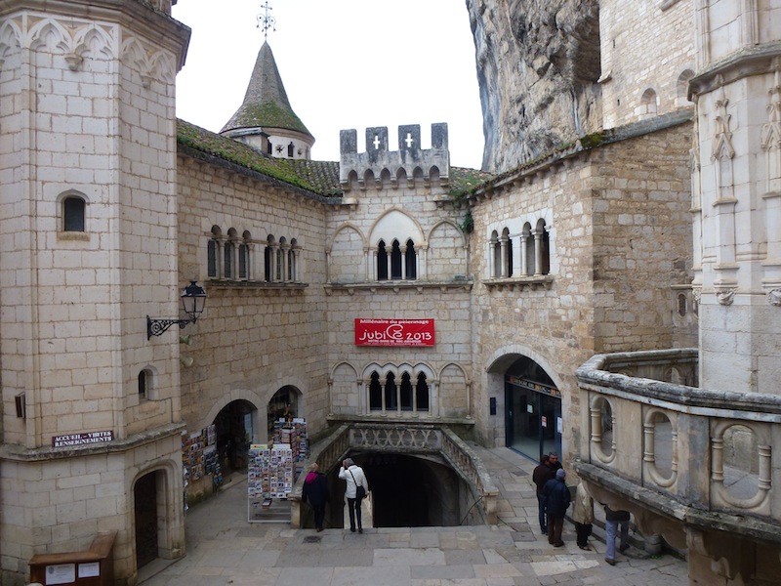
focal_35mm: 25
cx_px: 390
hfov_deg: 69.4
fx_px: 564
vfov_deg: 54.9
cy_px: 293
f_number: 3.5
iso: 100
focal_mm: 4.3
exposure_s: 1/125
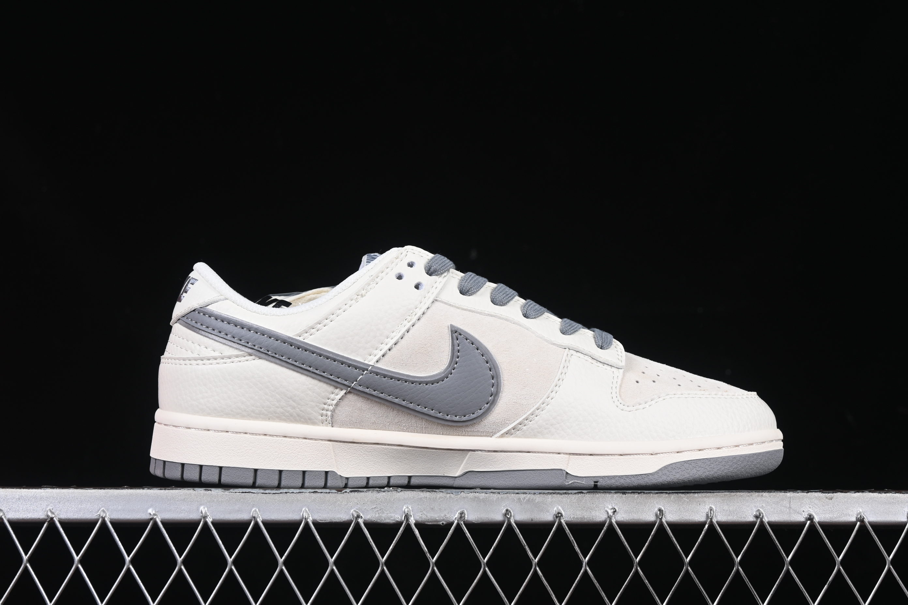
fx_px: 1892
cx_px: 454
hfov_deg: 27.0
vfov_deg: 18.2
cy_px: 302
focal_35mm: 75
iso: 160
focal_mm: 50
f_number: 8
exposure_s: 1/80
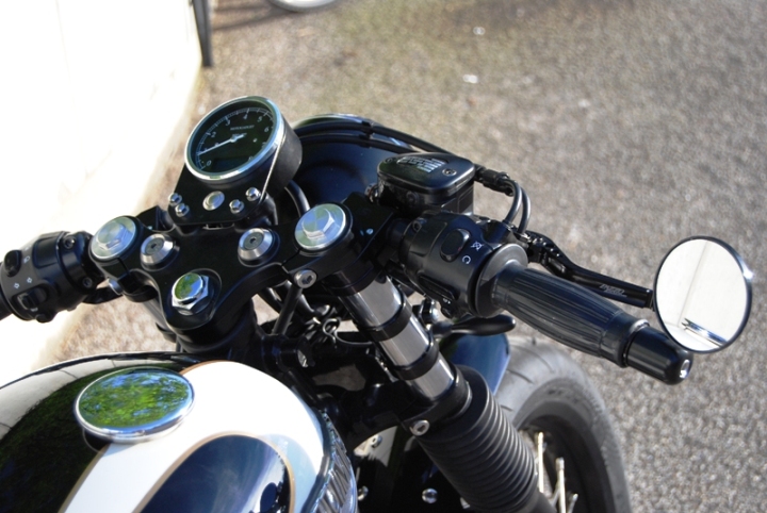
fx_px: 1440
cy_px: 256
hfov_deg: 29.8
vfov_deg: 20.2
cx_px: 384
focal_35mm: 68
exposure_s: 1/500
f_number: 5.3
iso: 450
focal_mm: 45
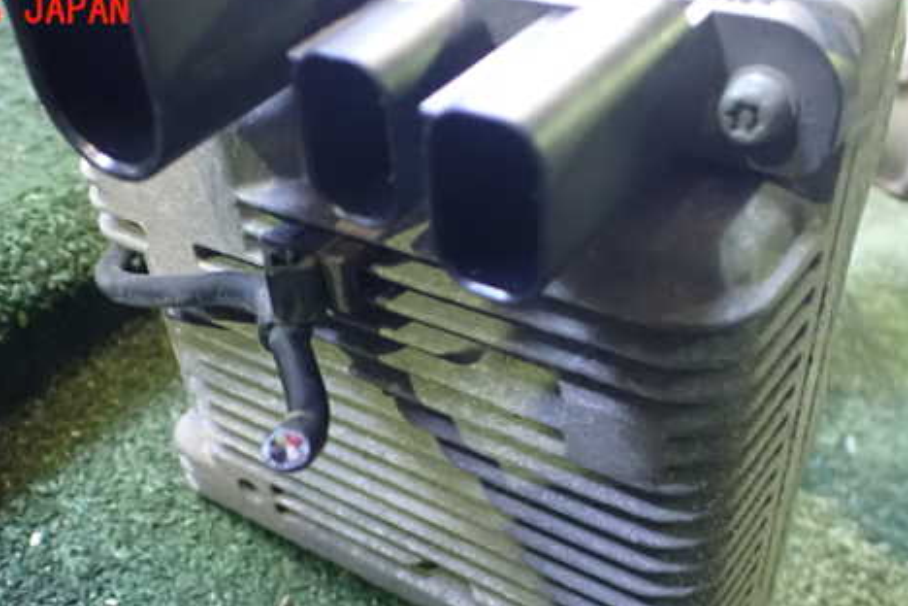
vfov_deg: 33.0
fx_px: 1009
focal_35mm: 40
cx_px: 359
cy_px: 423
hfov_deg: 48.1
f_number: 2.3
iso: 1600
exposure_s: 1/15
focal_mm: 5.4
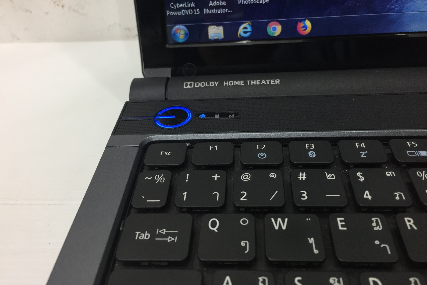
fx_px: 368
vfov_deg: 42.3
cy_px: 126
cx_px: 217
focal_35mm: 31
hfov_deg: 60.3
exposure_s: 1/33
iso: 100
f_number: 2.2
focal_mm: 4.15
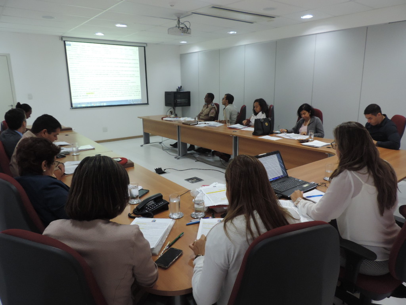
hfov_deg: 71.6
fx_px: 281
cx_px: 203
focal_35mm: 24
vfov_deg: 56.8
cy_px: 152
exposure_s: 1/30
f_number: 3
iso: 360
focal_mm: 4.3
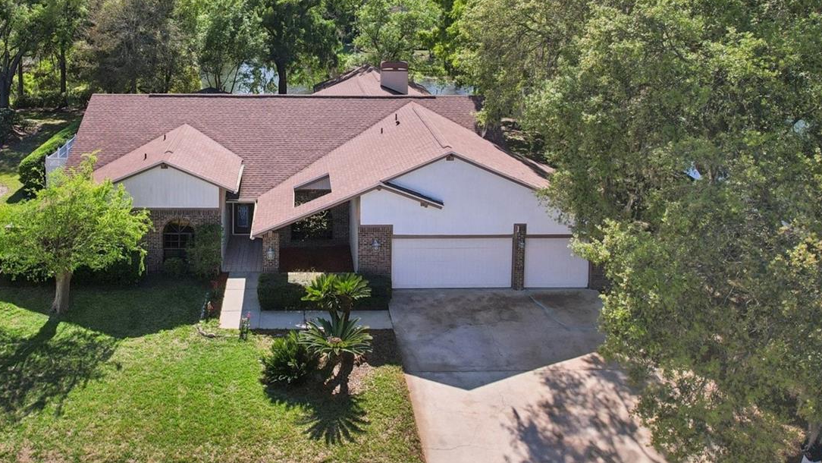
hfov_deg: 57.3
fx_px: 741
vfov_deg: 33.7
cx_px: 311
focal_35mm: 34
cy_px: 95
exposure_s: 1/1600
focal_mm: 8.4
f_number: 2.8
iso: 100
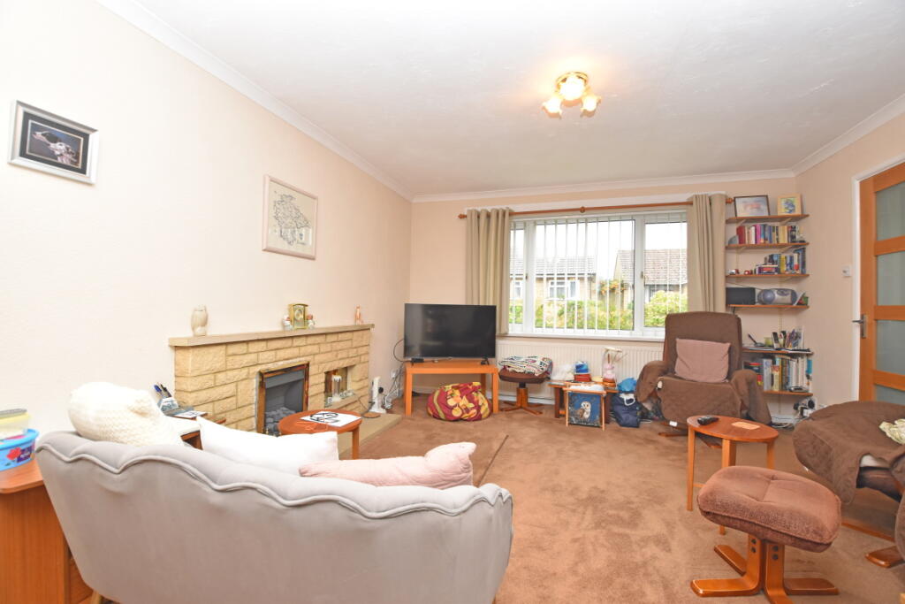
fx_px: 377
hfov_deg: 100.4
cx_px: 452
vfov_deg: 77.3
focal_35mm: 15
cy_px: 302
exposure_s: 1/200
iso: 800
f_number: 5
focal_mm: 10
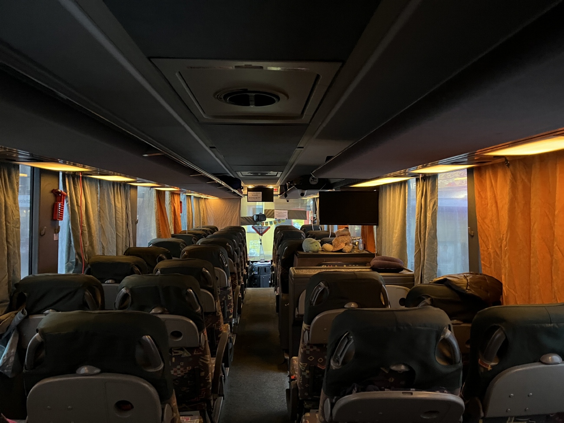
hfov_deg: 67.3
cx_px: 282
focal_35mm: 26
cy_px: 212
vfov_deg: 53.1
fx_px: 424
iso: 800
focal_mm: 5.1
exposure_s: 1/30
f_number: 1.6
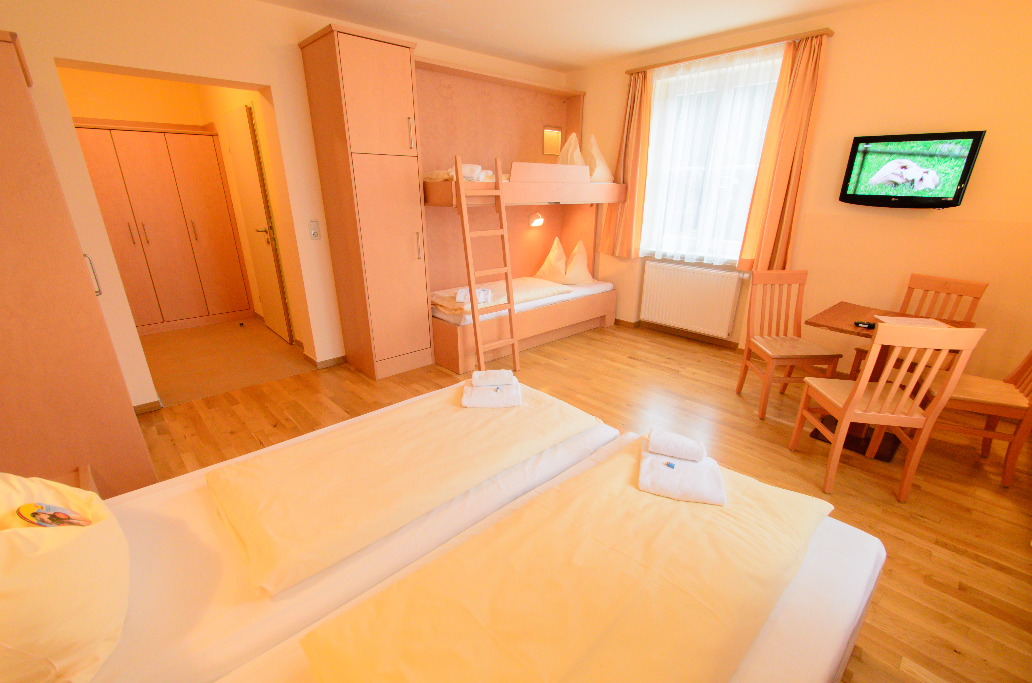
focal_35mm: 15
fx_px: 429
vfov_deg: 77.1
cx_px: 516
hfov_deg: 100.5
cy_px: 342
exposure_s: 1/10
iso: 400
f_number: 8
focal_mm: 10
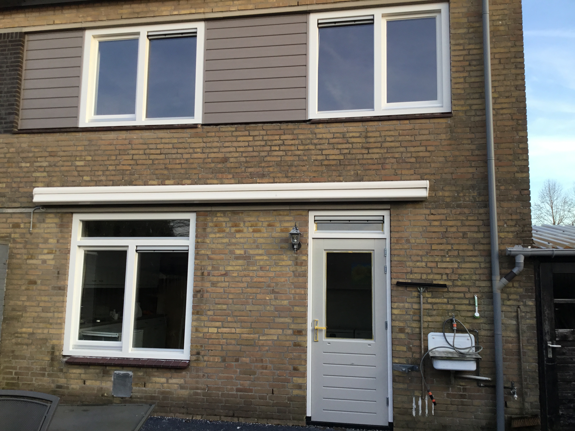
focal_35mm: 31
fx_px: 515
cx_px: 288
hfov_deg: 58.4
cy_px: 216
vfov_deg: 45.4
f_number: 2.4
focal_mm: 3.3
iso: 32
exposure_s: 1/100
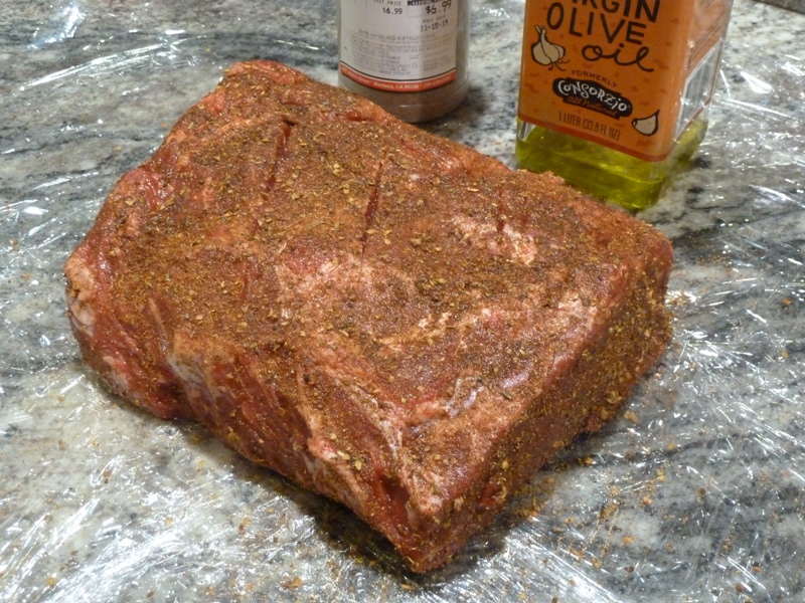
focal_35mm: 48
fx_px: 1116
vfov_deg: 30.3
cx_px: 402
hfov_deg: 39.7
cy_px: 302
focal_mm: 7.9
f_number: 3.8
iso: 800
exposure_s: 1/20
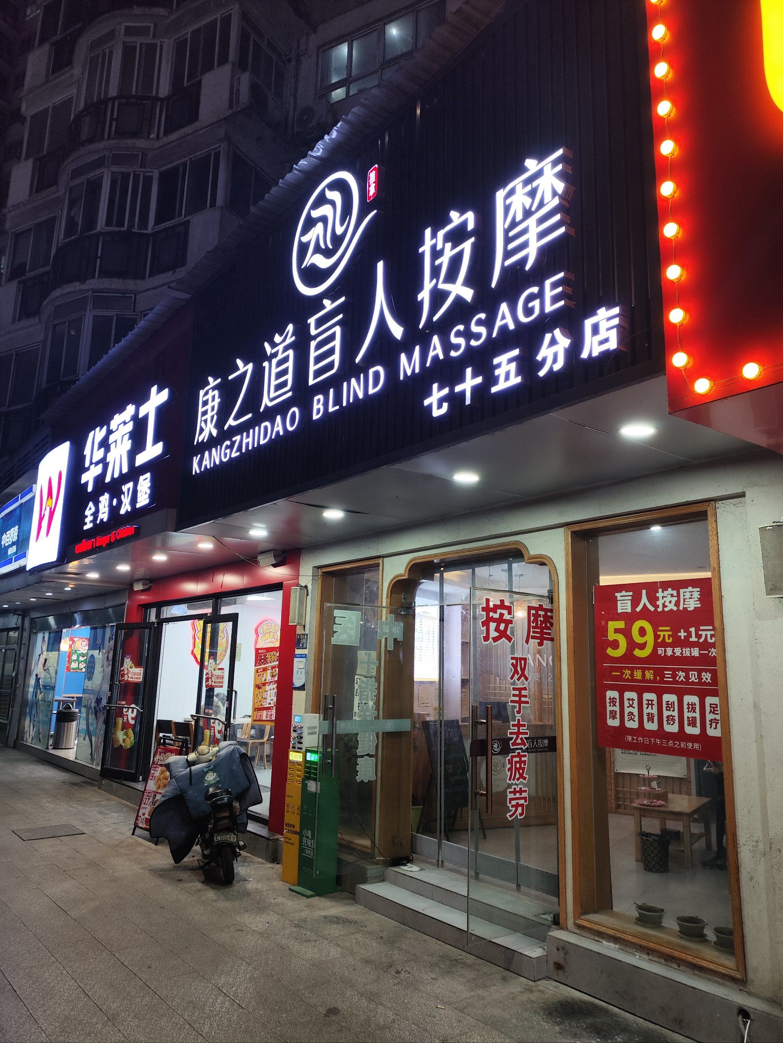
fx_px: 723
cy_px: 522
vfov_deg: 71.6
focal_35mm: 24
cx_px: 392
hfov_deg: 56.8
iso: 73
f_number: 1.8
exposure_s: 1/50
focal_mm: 4.68
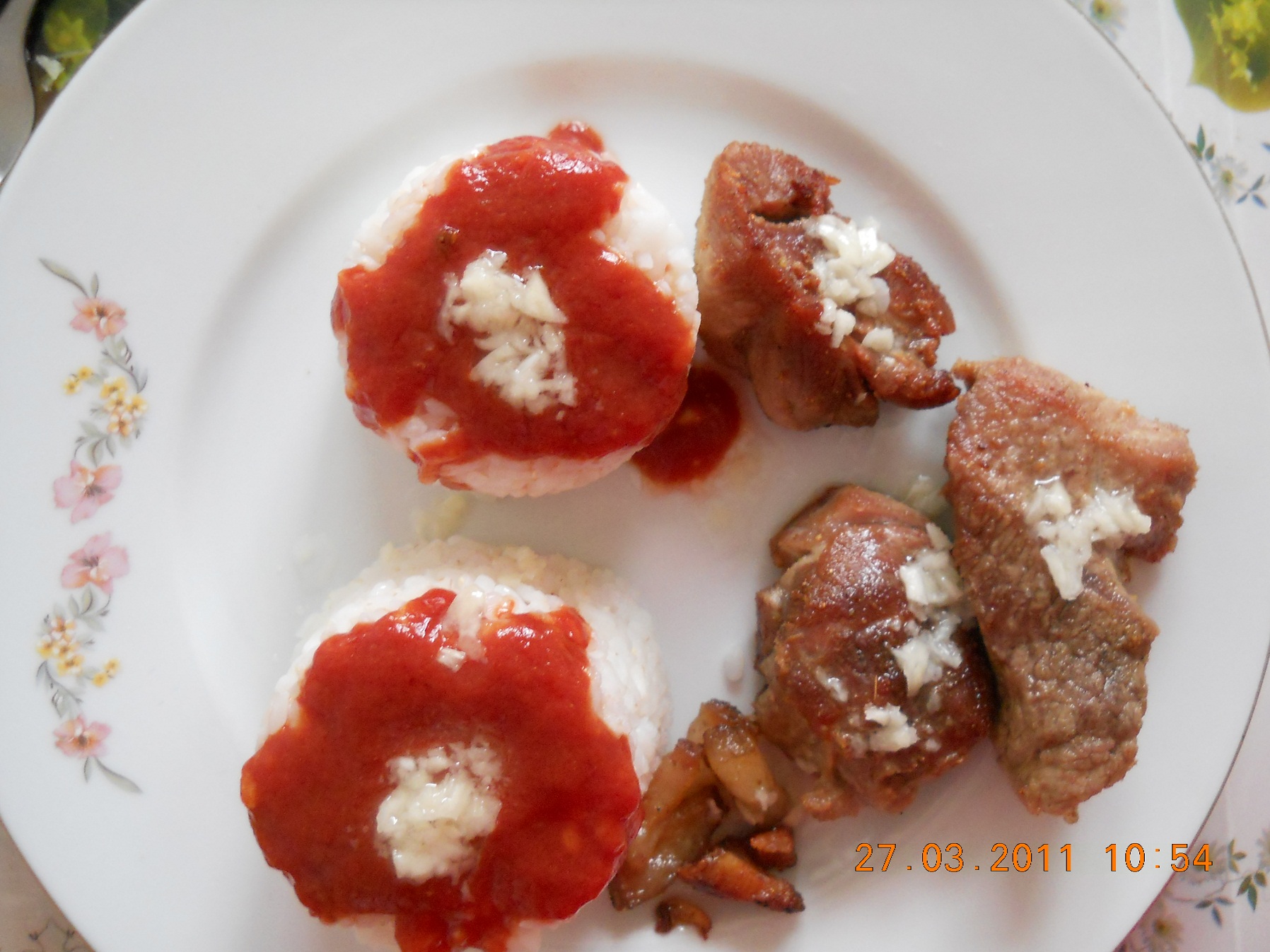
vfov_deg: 35.1
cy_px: 476
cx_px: 635
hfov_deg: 45.8
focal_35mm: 41
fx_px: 1504
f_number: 3.1
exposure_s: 1/30
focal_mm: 6.72
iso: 400
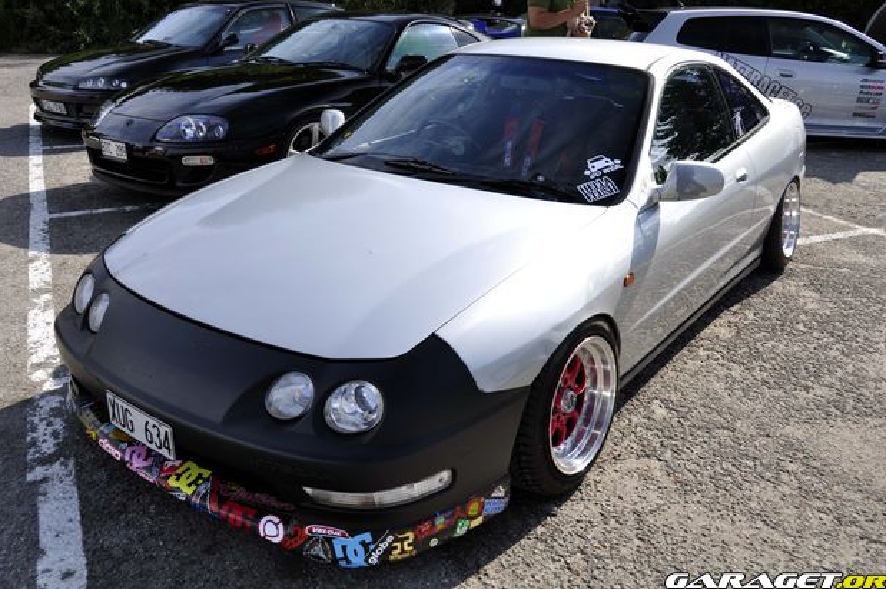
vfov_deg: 42.2
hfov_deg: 60.3
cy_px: 290
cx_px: 452
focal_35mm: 31
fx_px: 762
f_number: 6.3
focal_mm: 20
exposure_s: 1/160
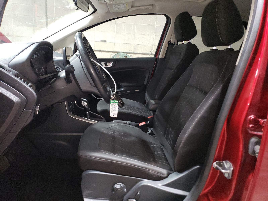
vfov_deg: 53.1
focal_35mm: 26
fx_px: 201
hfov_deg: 67.3
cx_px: 134
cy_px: 100
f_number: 1.5
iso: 365
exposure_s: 1/30
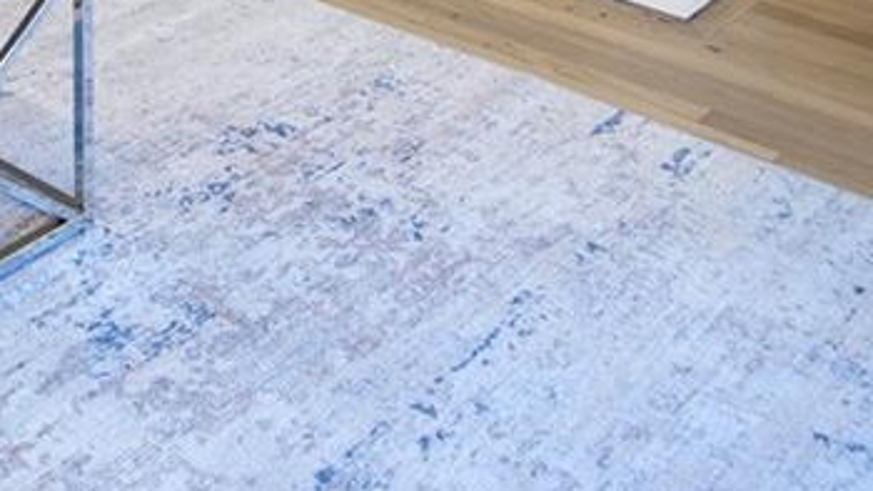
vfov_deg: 13.7
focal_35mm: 67
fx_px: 1551
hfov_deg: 29.7
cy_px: -643
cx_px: 35
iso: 31
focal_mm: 14
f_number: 4
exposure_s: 1/6
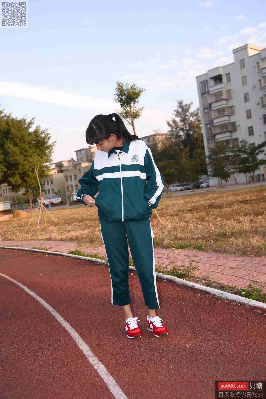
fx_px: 388
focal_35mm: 35
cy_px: 200
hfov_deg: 37.9
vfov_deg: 54.4
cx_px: 133
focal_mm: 35
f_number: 5.6
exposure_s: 1/160
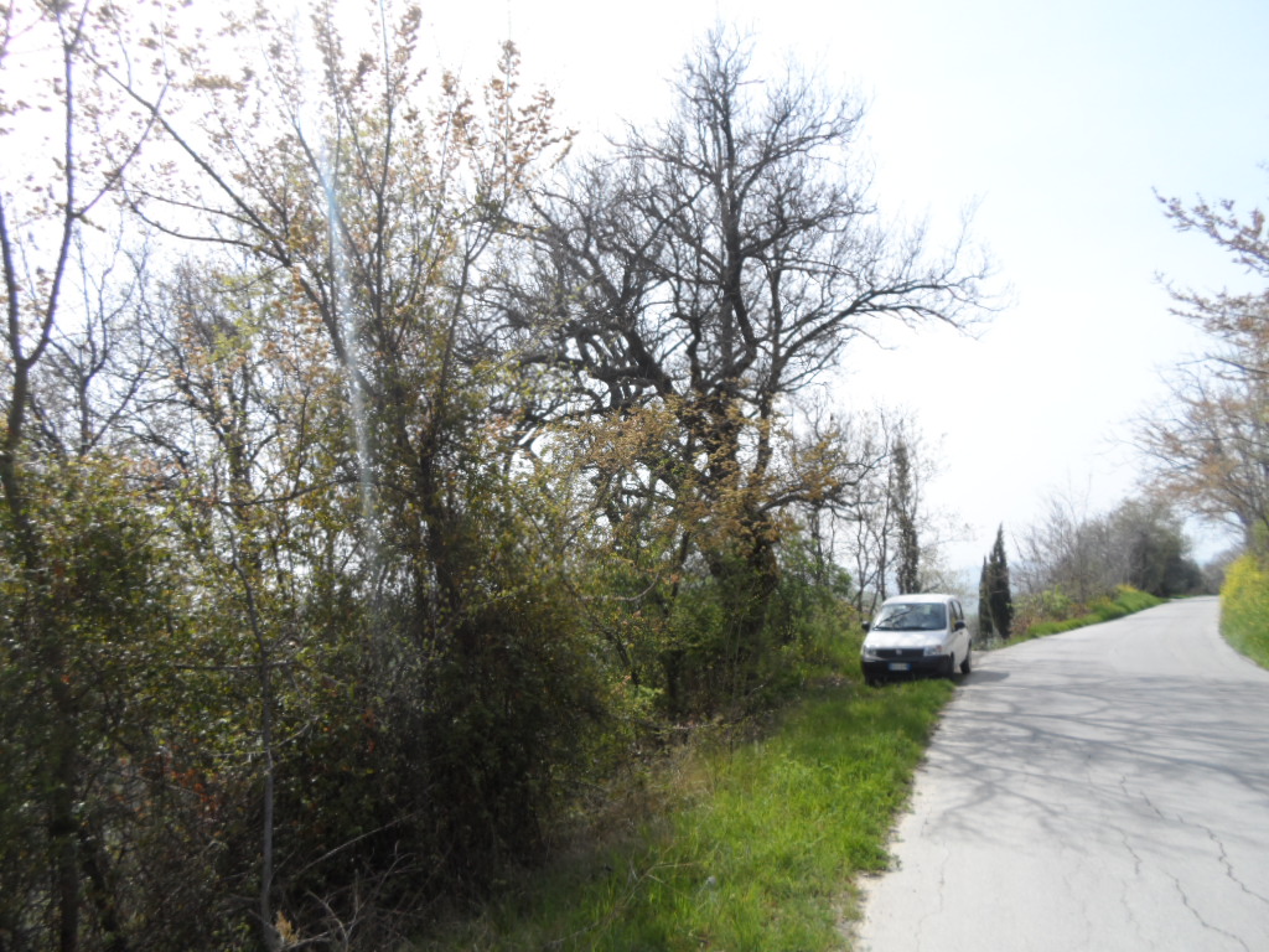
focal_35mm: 25
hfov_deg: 69.4
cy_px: 476
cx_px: 634
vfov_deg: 54.9
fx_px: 916
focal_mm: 4.5
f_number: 2.5
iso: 80
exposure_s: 1/1500
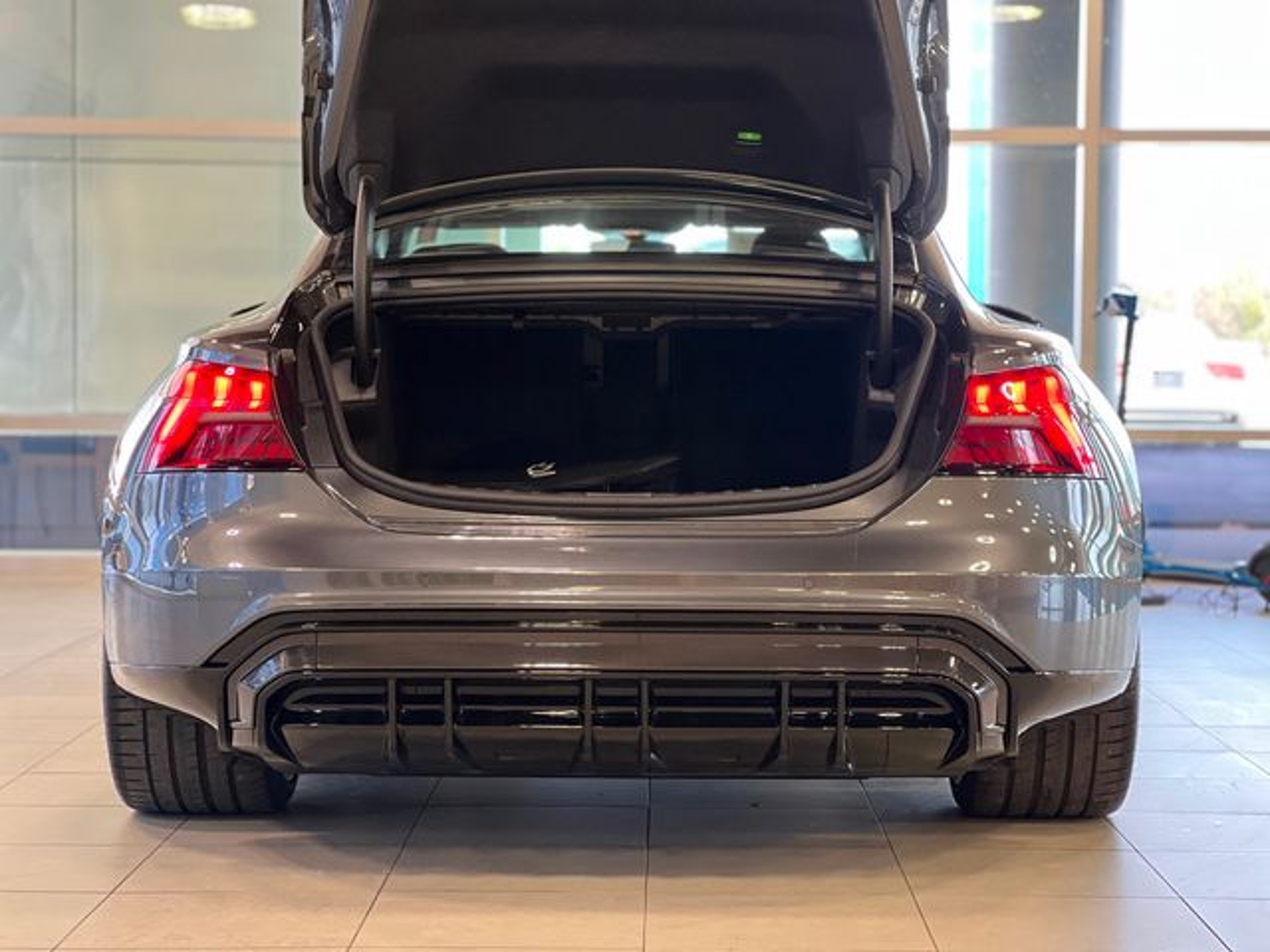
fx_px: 2825
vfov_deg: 19.1
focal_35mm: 77
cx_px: 635
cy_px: 476
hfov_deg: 25.3
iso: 160
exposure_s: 1/40
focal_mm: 9
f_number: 2.8
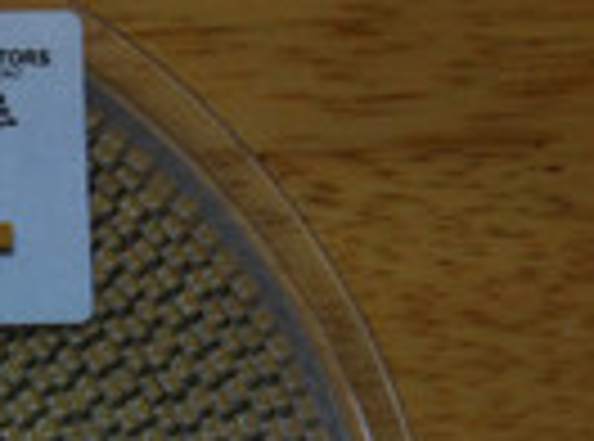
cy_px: 682
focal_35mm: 133
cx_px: -356
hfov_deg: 13.8
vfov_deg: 10.6
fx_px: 2274
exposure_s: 1/30
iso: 80
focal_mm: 3.85
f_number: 2.8
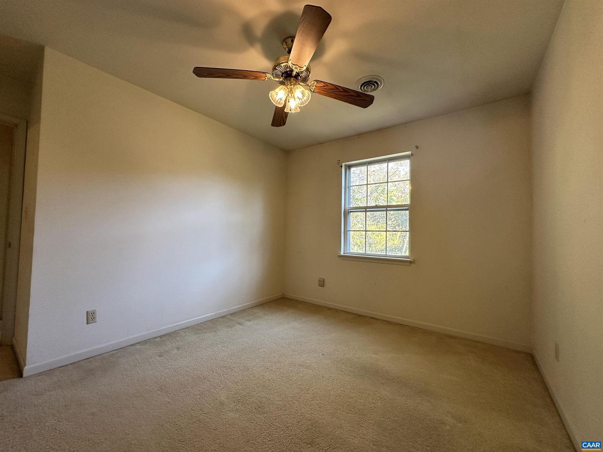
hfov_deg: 102.1
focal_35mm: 14
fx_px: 244
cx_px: 302
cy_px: 226
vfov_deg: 85.7
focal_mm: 2.22
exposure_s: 1/120
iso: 200
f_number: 2.2
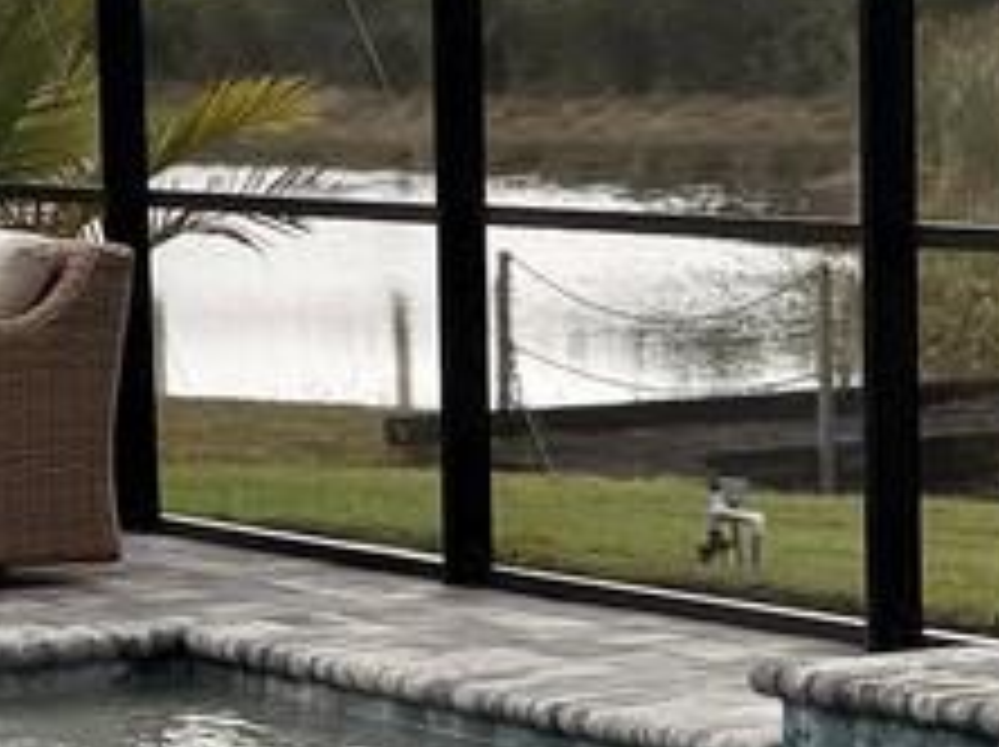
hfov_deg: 11.4
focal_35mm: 173
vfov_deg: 8.6
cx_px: 778
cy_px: 477
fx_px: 4987
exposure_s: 1/898
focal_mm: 6.76
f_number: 1.78
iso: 80
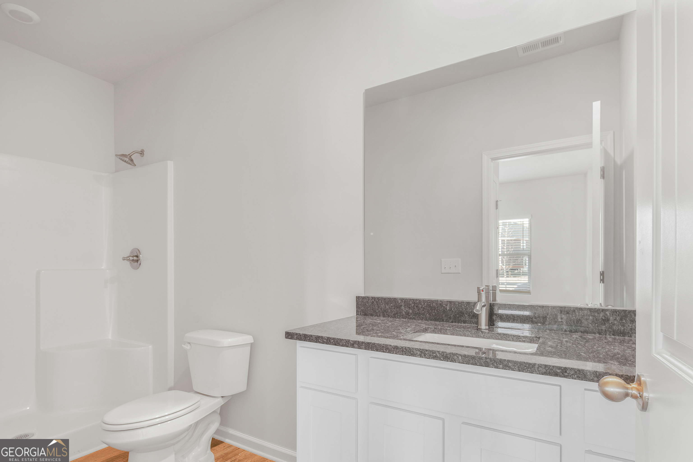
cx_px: 346
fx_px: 327
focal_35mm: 17
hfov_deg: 93.3
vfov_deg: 70.4
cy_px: 231
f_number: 7.1
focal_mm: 17
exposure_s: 1
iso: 100
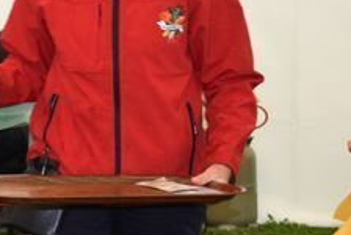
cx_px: -218
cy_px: 78
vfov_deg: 8.2
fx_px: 1633
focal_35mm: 167
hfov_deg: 11.6
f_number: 5
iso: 800
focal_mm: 25
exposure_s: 1/100
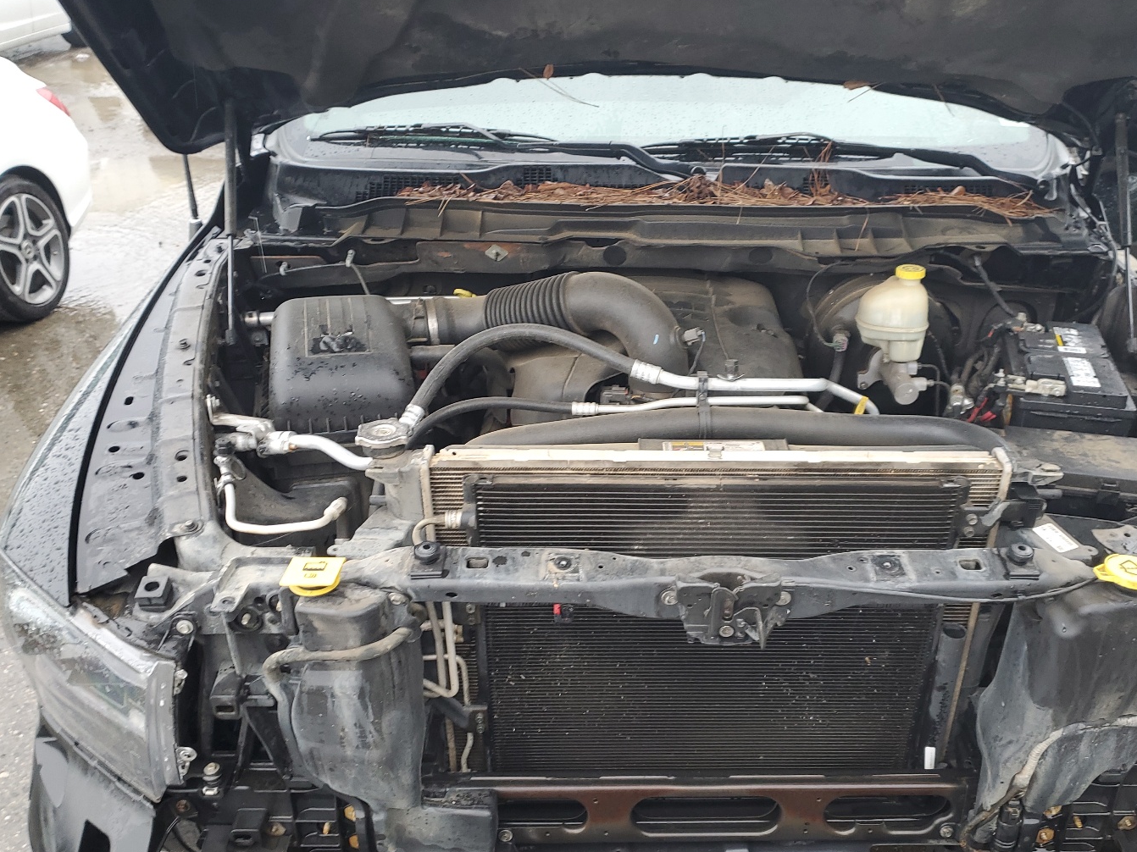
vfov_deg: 45.3
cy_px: 489
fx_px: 1018
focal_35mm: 31
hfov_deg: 58.0
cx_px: 673
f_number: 1.5
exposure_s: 1/50
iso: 53
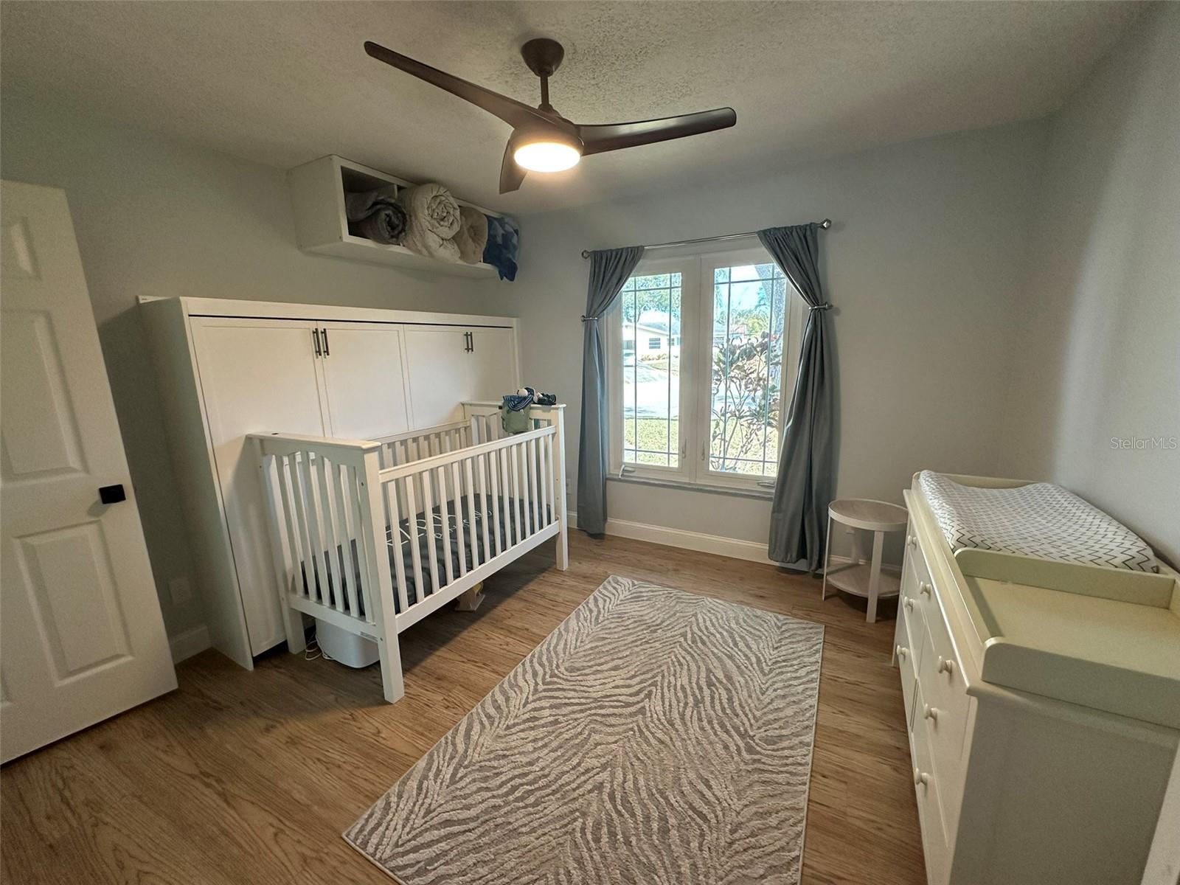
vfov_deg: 85.7
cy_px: 442
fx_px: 477
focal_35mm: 14
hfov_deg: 102.1
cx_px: 590
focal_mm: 2.22
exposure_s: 1/120
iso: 200
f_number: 2.2
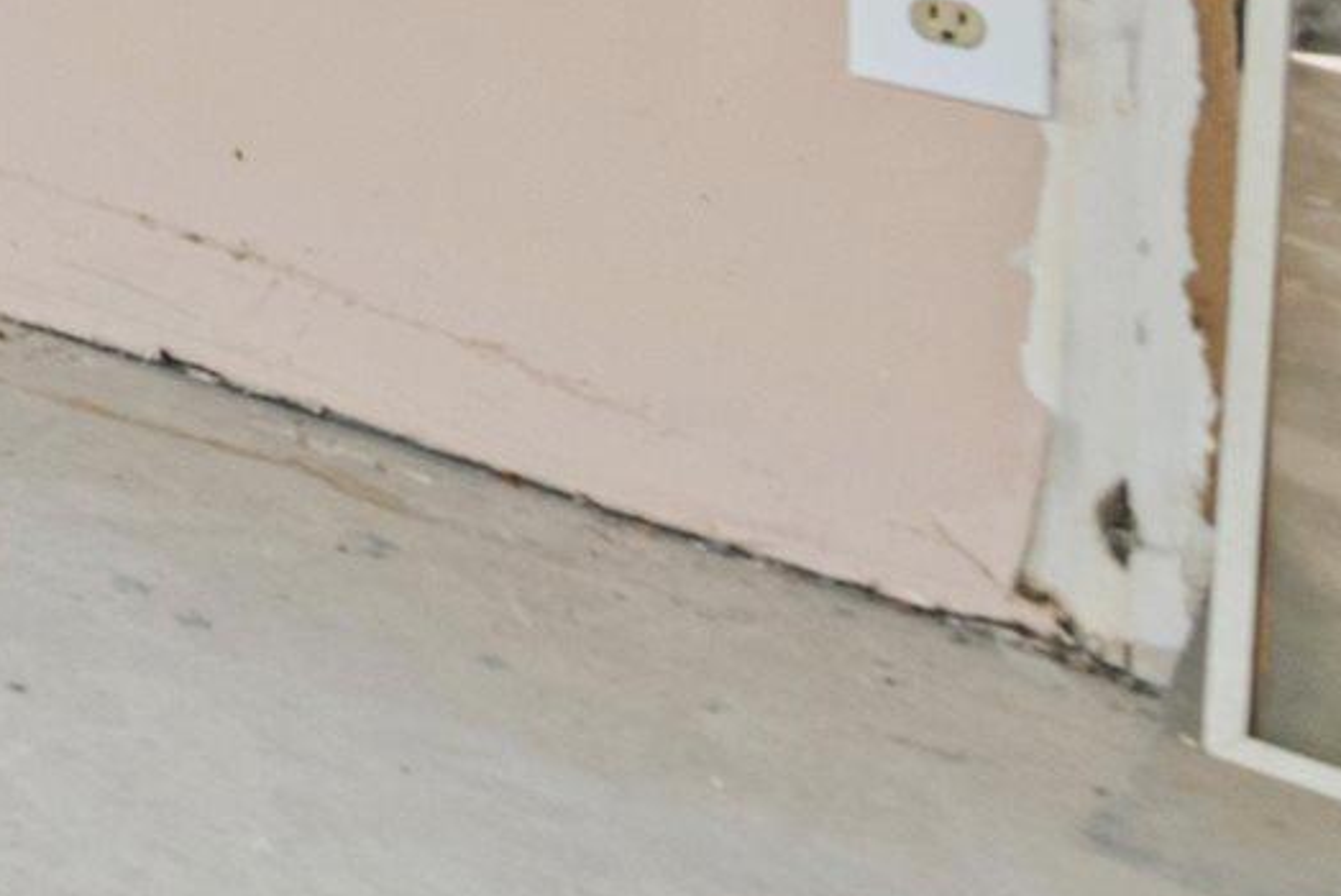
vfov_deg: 13.4
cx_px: -2242
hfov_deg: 13.3
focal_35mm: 82
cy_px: -1088
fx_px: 3056
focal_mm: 14
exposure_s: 3
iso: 400
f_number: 10
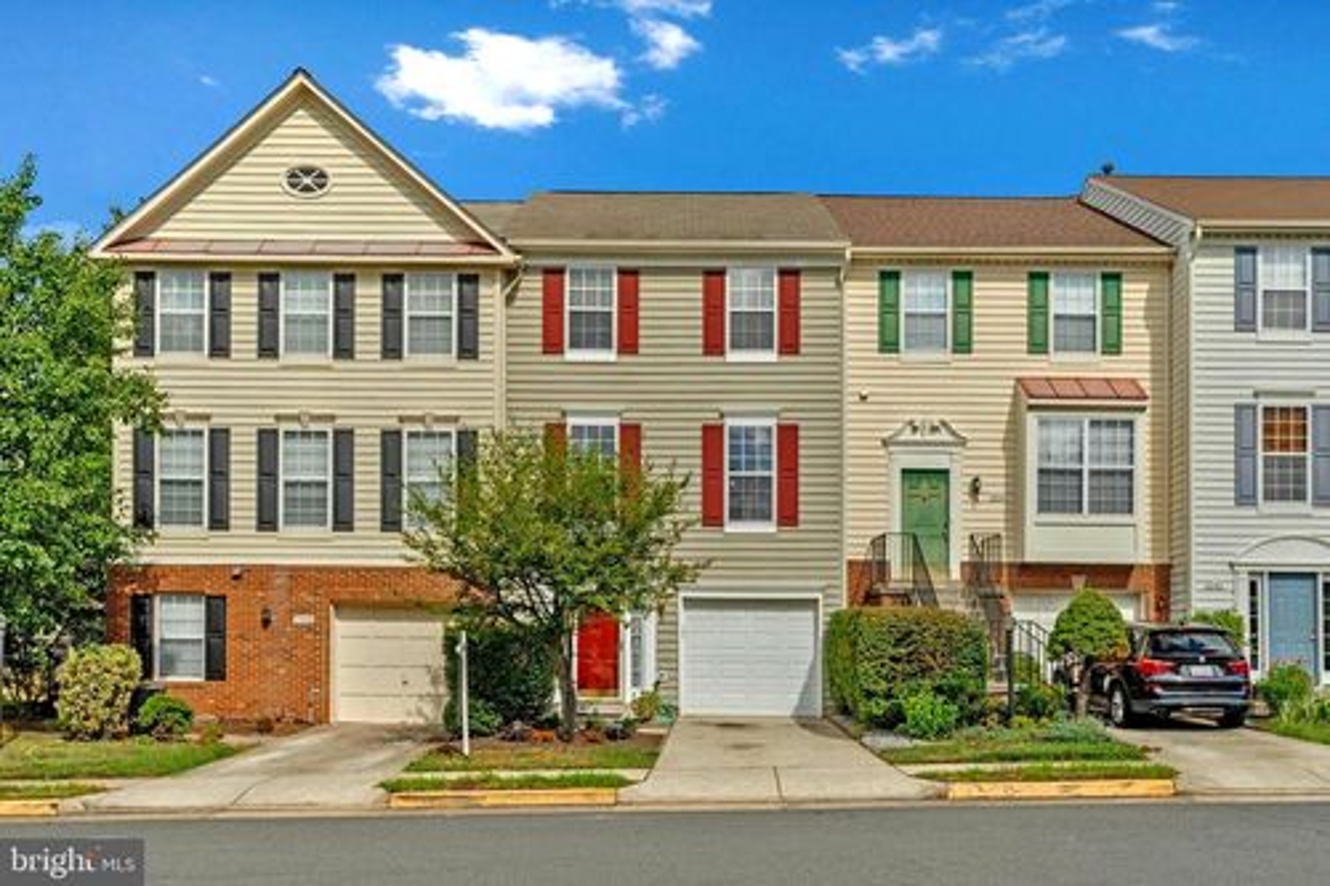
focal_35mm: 34
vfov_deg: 38.9
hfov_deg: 55.8
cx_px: 665
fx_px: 1256
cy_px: 443
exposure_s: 1/2500
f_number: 7.1
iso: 1250
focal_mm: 34
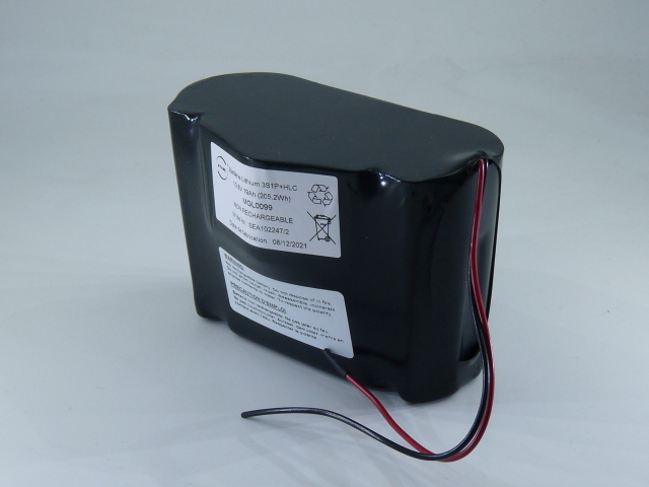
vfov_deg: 19.4
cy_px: 244
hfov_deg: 25.7
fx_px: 1425
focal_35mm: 76
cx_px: 324
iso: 100
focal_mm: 7.6
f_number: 4
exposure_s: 1/250
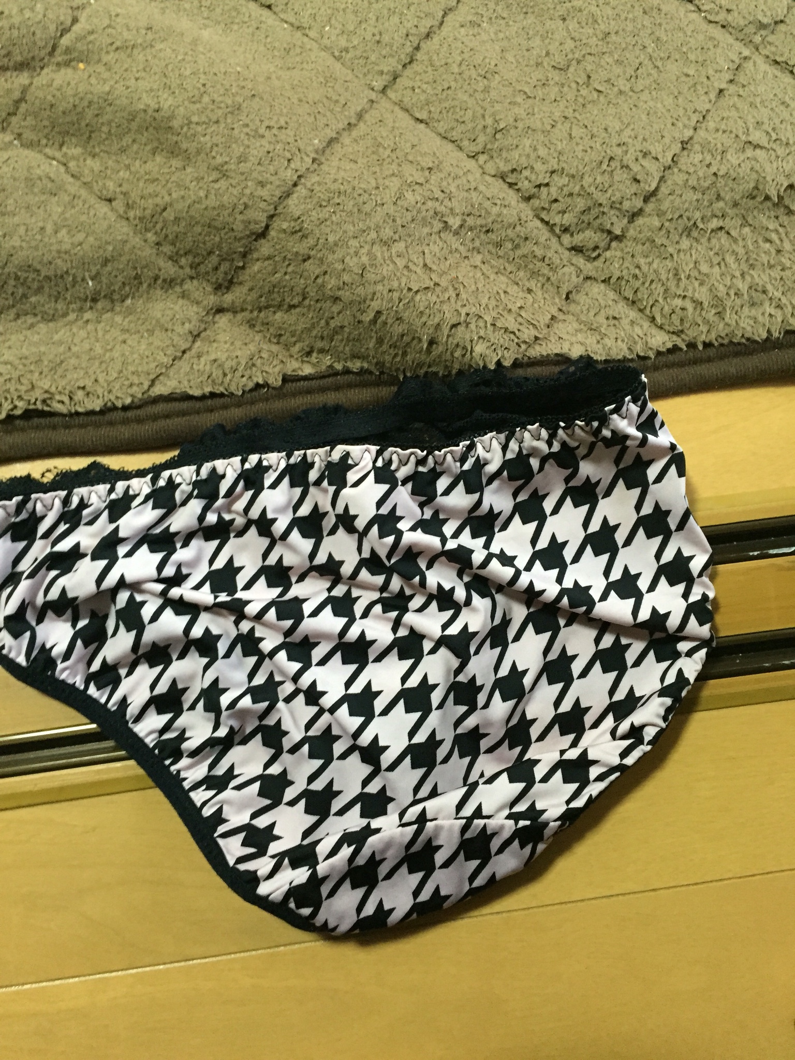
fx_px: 888
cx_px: 398
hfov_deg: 48.2
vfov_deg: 61.7
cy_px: 530
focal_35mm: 29
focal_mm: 4.15
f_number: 2.2
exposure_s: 1/17
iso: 250
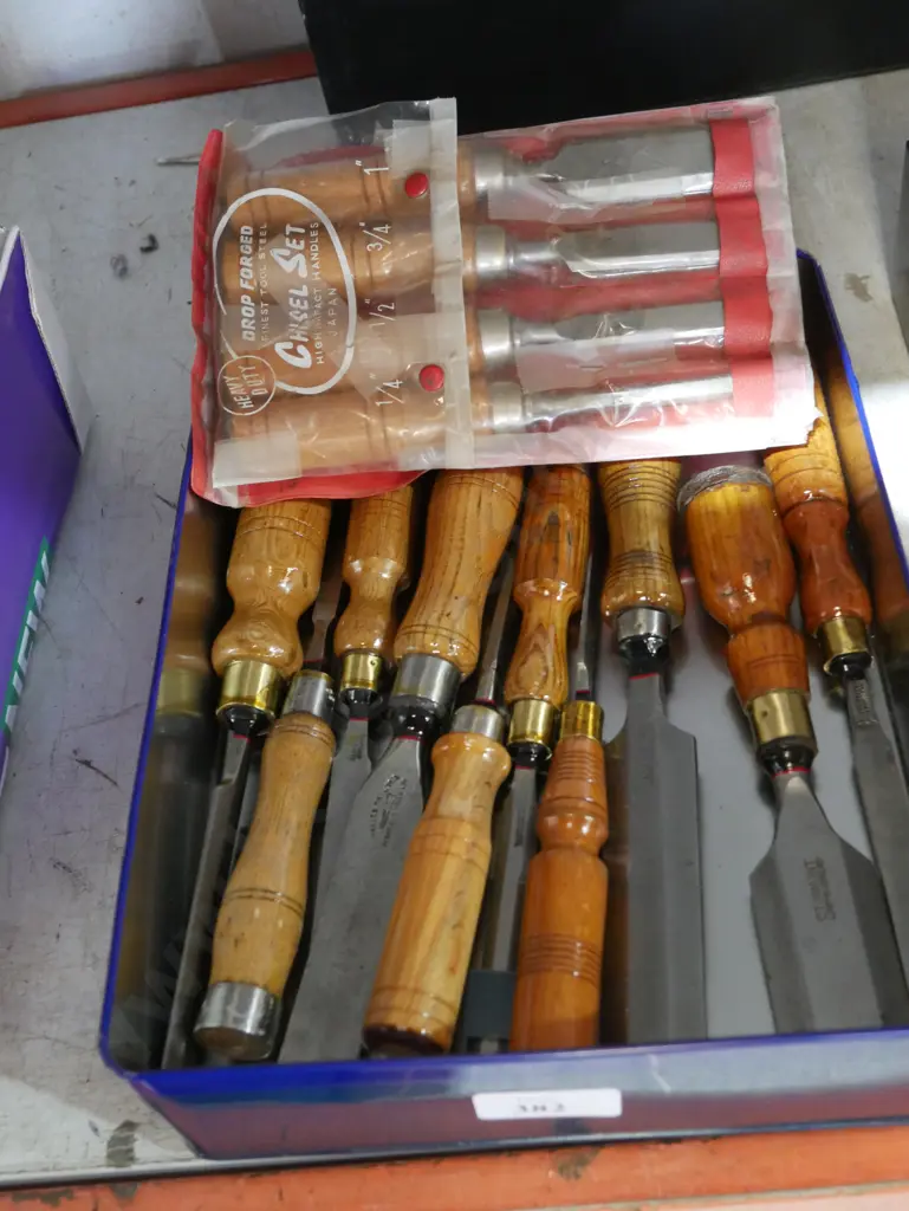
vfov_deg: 46.8
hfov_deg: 36.0
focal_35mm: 40
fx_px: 1399
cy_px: 606
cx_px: 454
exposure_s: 1/50
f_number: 4.4
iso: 3200
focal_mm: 20
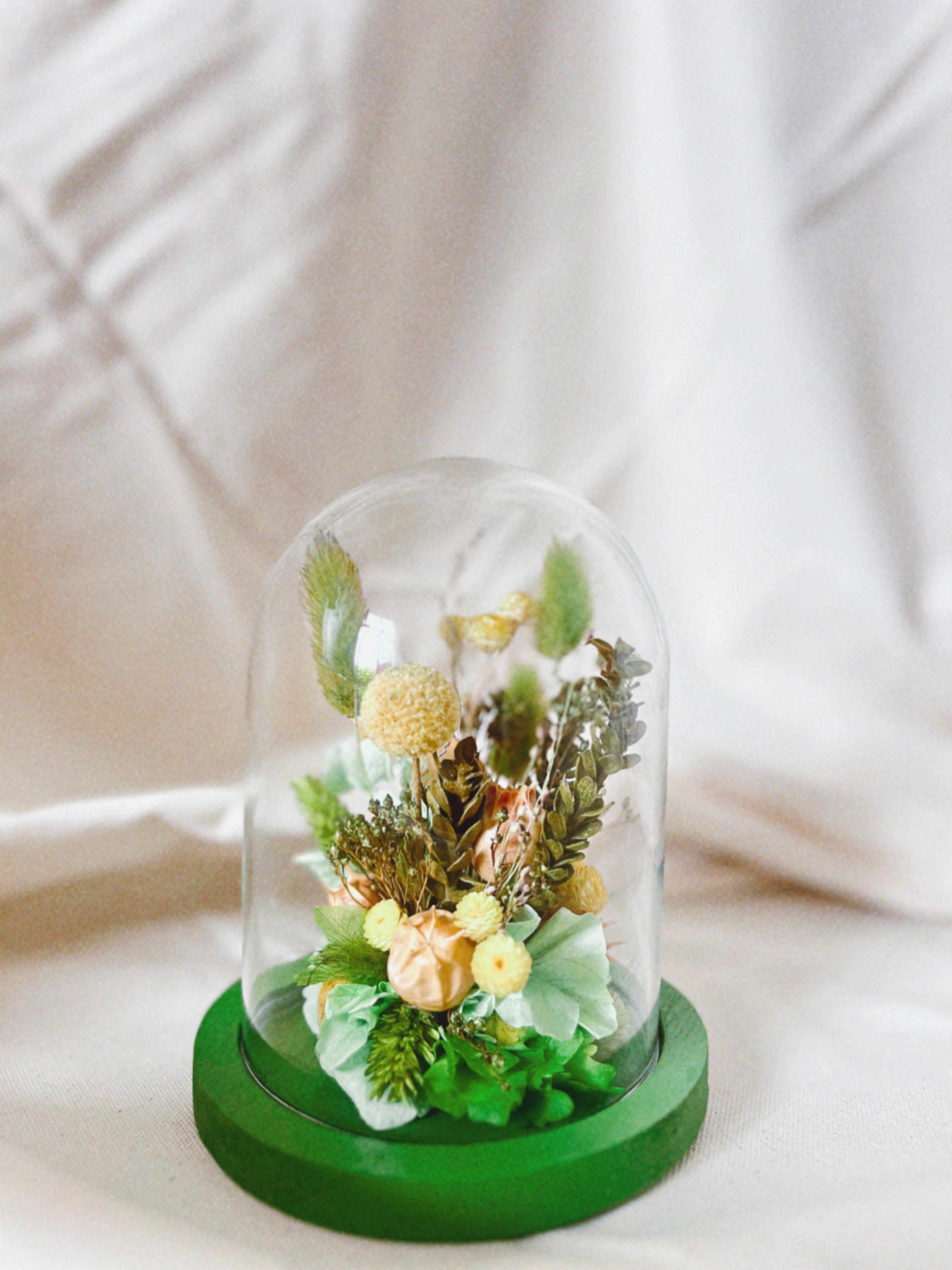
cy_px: 635
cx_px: 476
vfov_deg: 67.3
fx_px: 953
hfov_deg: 53.1
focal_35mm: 26
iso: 160
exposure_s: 1/60
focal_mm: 5.7
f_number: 1.5
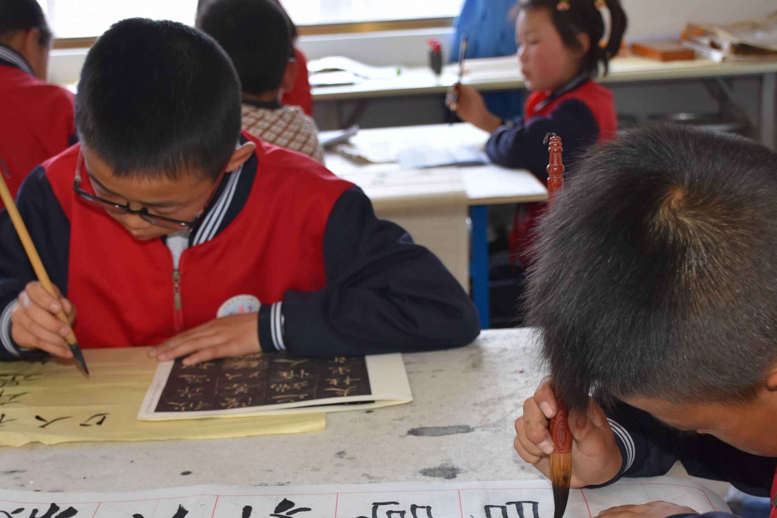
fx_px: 1377
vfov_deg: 21.1
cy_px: 402
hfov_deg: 31.5
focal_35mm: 64
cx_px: 322
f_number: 4
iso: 400
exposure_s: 1/60
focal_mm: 27
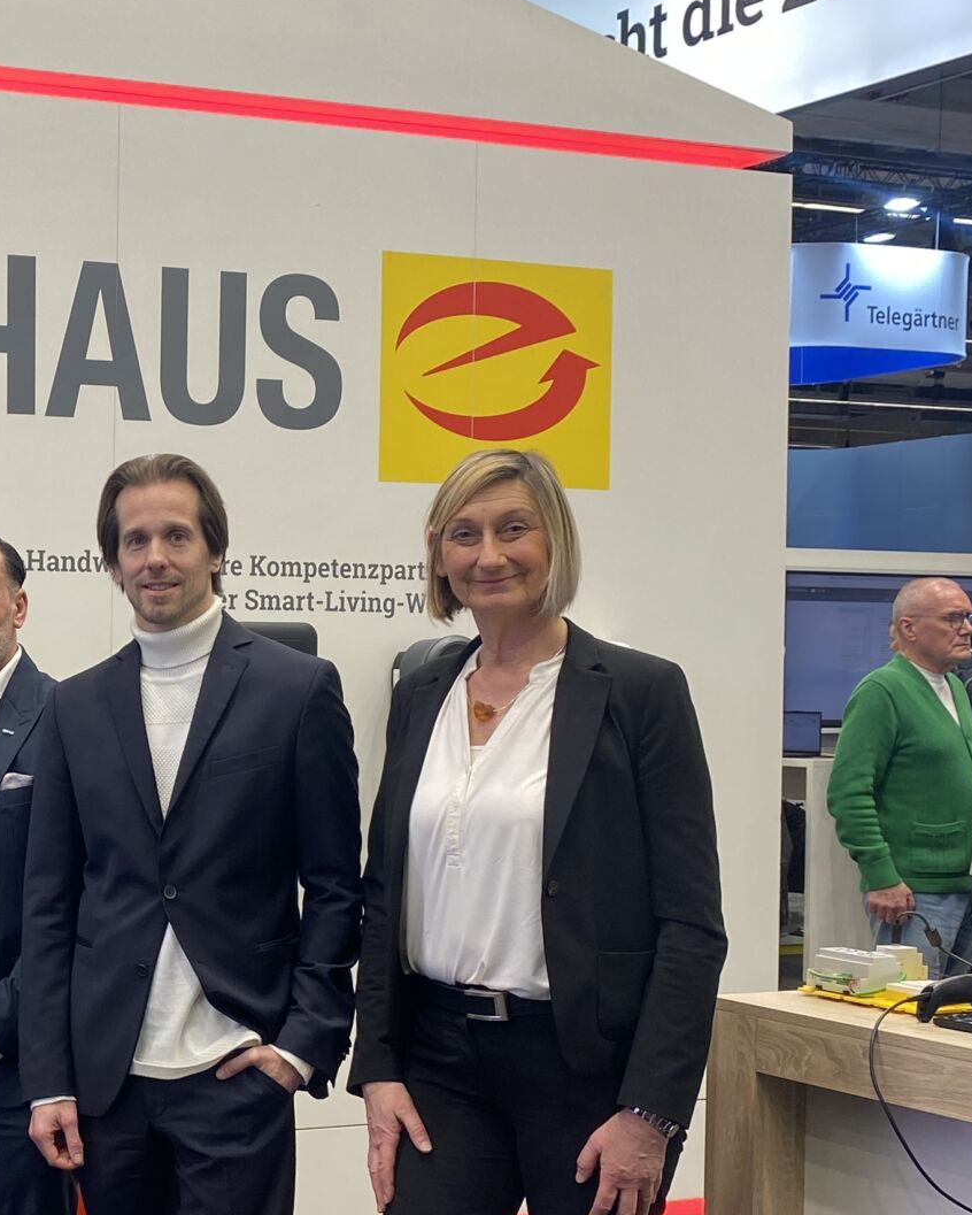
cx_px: -194
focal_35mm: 60
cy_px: 775
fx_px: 2157
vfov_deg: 31.3
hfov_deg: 23.3
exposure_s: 1/100
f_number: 1.8
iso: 50
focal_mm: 4.25
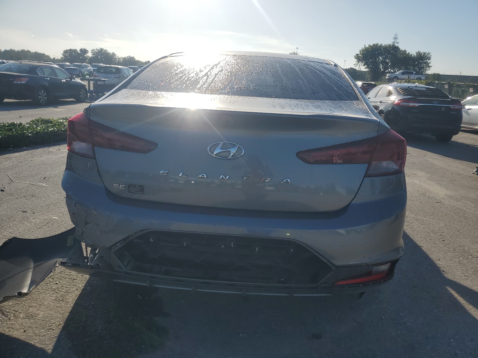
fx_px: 359
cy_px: 179
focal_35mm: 26
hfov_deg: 67.3
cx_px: 239
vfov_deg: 53.1
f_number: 1.5
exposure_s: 1/10000
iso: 50
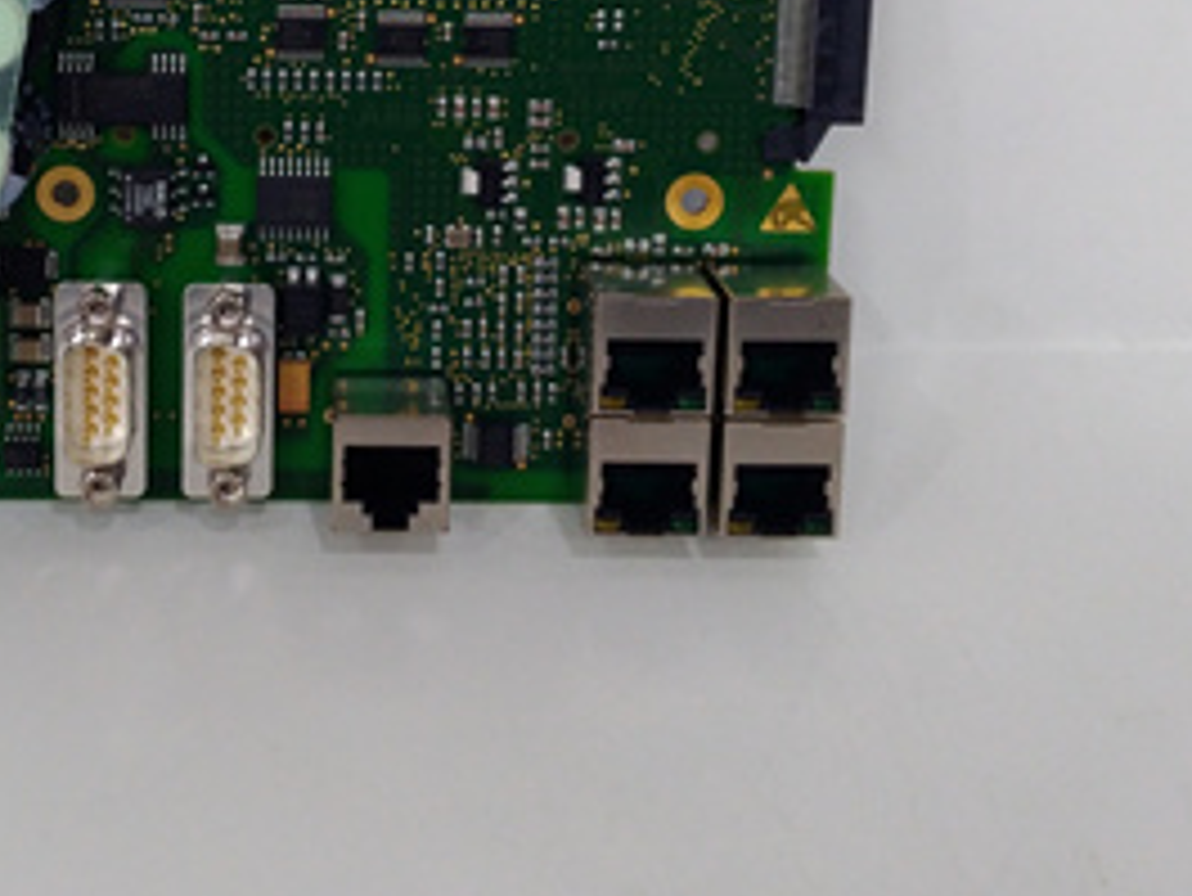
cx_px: 355
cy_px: 83
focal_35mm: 51
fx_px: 1757
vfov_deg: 27.5
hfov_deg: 36.9
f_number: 2
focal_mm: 3.79
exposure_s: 1/33
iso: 285
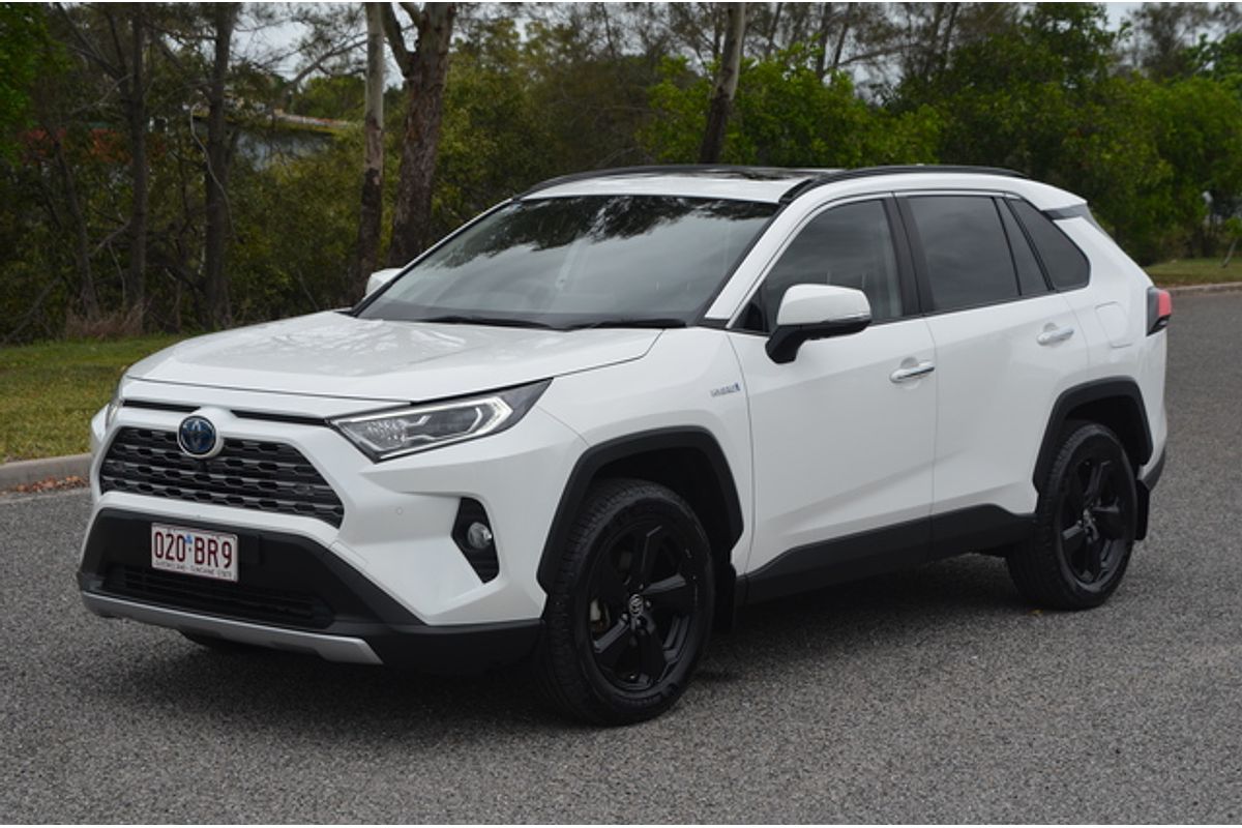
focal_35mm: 72
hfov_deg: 28.1
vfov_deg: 18.9
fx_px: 2484
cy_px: 414
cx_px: 621
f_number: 8
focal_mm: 48
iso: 100
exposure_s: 1/250
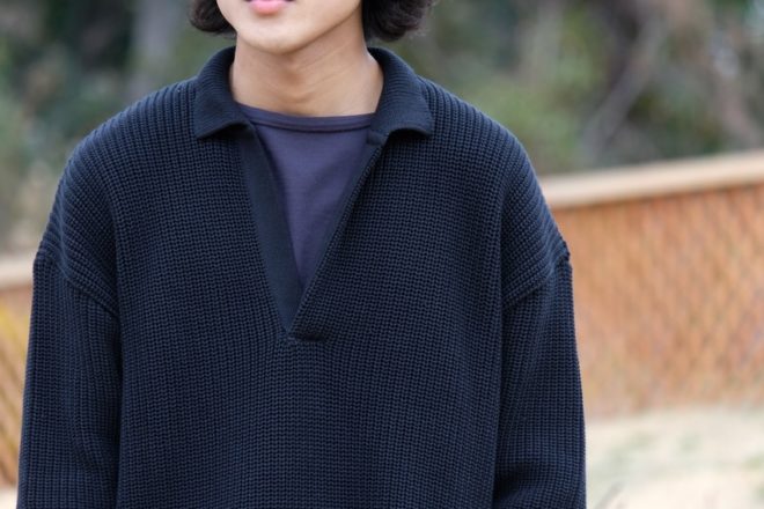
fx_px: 7321
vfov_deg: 4.0
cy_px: 254
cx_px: 382
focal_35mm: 345
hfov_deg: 6.0
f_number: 6.7
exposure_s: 1/200
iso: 800
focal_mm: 230
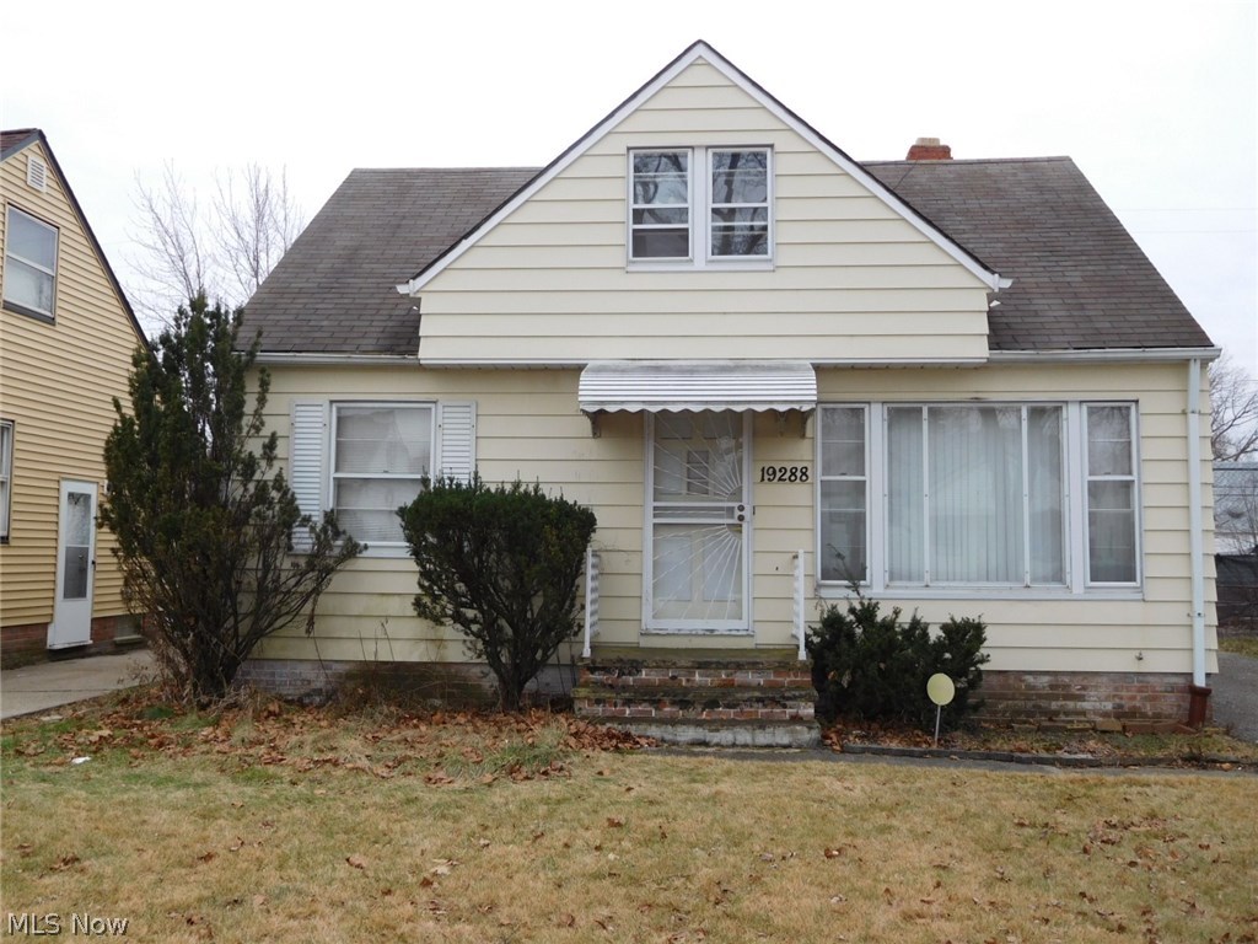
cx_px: 629
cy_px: 472
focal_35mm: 32
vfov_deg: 44.2
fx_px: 1163
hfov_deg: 56.8
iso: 125
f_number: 3.6
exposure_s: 1/160
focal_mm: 5.7
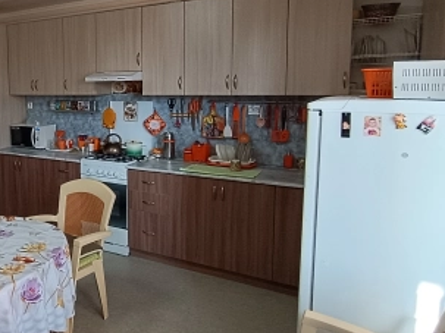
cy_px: 131
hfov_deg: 51.1
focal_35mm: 33
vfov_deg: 42.7
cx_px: 75
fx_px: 424
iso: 217
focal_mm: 1.66
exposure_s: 1/100
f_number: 2.2
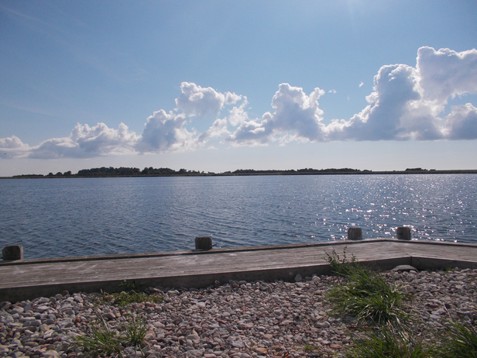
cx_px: 238
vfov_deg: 48.2
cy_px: 179
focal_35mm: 29
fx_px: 400
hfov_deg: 61.7
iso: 80
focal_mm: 4.1
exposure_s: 1/400
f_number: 9.3
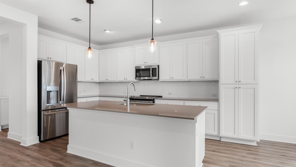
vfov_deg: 55.5
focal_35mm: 20
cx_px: 148
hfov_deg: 86.3
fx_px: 158
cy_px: 93
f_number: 8
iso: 400
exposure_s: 1/10
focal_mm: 19.1
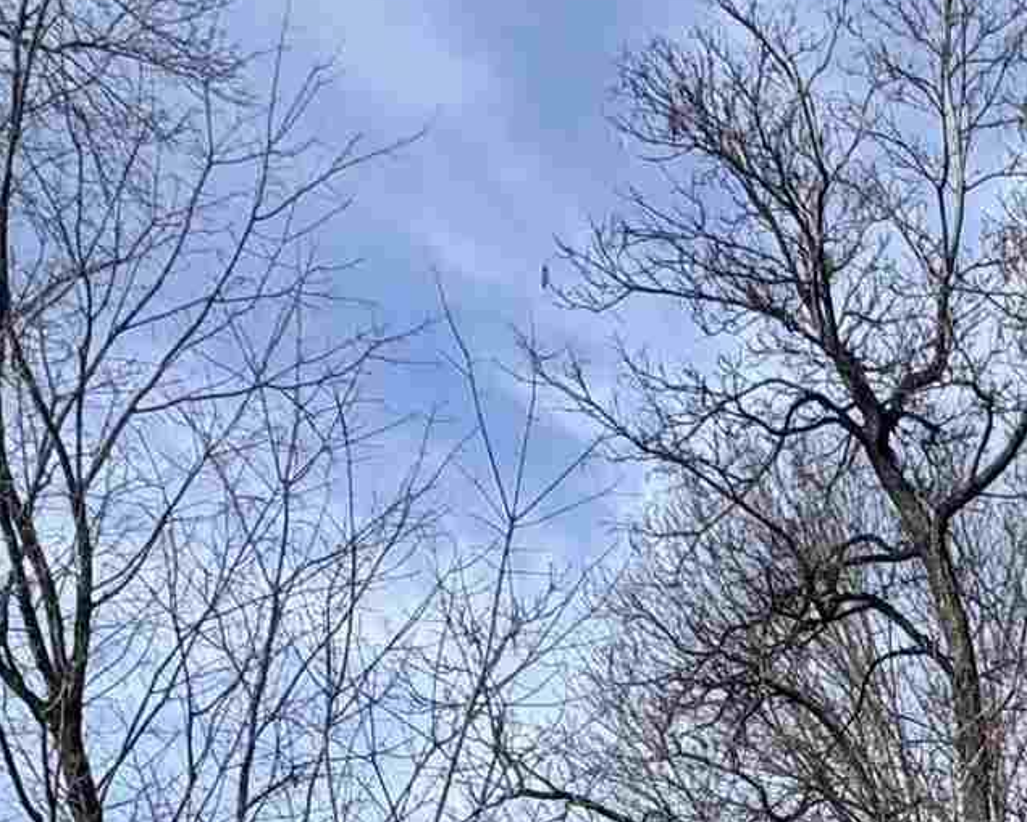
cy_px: 1421
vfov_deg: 18.7
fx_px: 2006
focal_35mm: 66
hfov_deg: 26.4
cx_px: 1134
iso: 50
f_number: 2.2
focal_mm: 2.22
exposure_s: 1/980
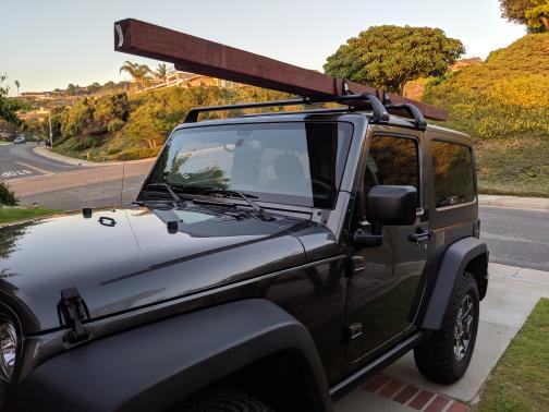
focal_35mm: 27
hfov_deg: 65.3
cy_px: 206
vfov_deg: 51.4
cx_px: 274
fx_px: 428
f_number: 1.8
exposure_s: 1/235
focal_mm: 4.44
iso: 62
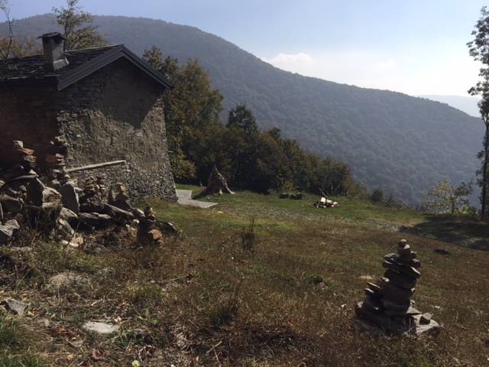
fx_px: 410
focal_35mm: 29
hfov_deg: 61.7
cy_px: 184
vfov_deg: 48.2
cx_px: 244
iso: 32
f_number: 2.2
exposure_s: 1/2825
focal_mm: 4.15
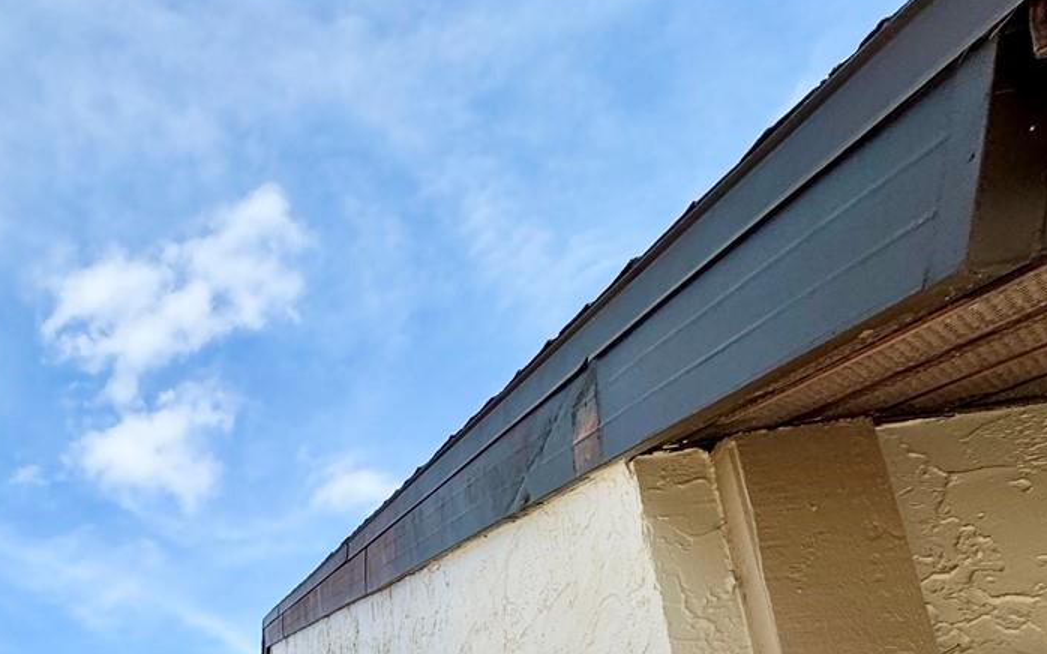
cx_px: -15
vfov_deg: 29.0
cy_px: 884
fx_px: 970
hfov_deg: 46.7
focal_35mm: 34
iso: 50
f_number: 2.2
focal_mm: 2.22
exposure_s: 1/1370
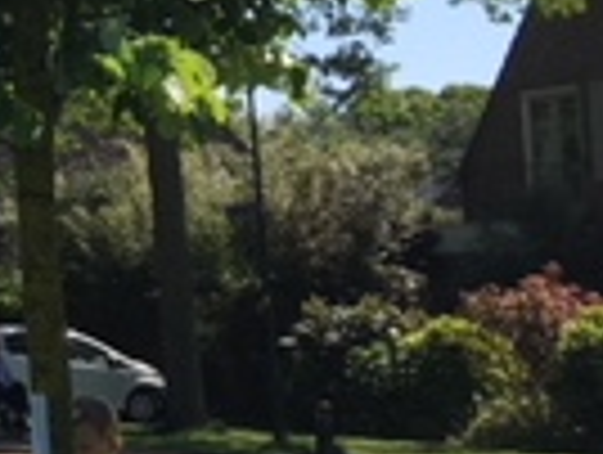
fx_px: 2408
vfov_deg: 10.6
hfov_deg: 11.9
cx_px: -788
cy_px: -63
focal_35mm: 138
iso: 25
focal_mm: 4.15
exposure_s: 1/1261
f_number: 2.2
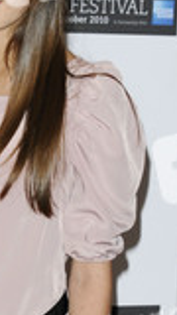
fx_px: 2628
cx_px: -82
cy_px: 256
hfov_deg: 3.8
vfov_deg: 6.8
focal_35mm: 315
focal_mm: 80
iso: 400
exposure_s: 1/160
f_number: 5
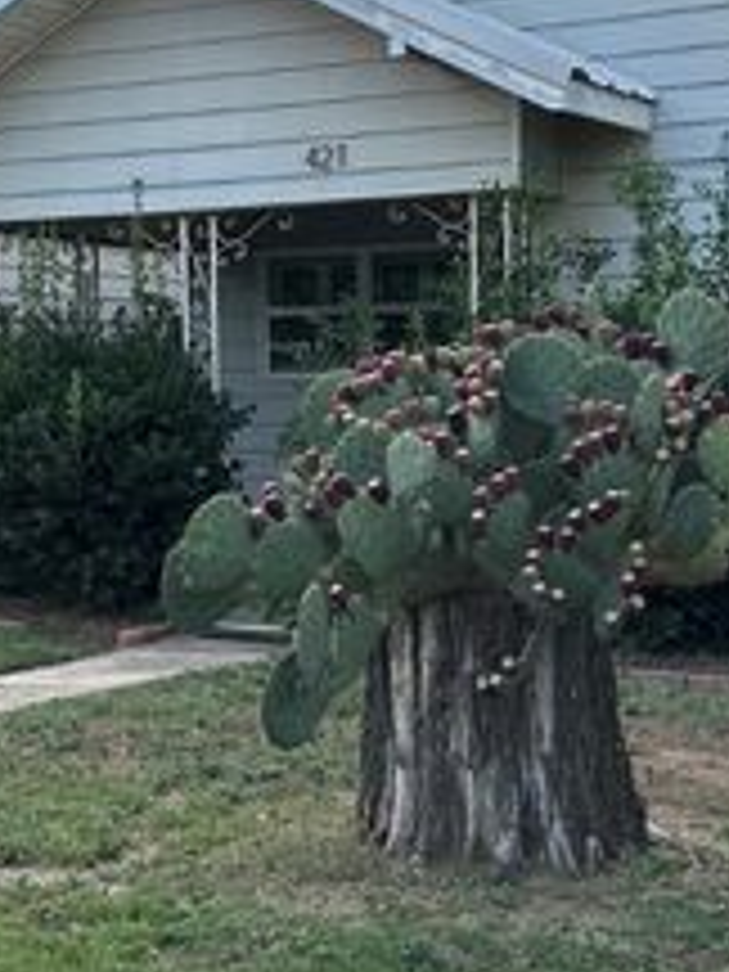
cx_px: 446
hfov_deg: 19.9
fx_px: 2078
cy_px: 434
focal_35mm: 74
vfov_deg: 26.3
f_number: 1.78
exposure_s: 1/918
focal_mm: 6.86
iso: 80
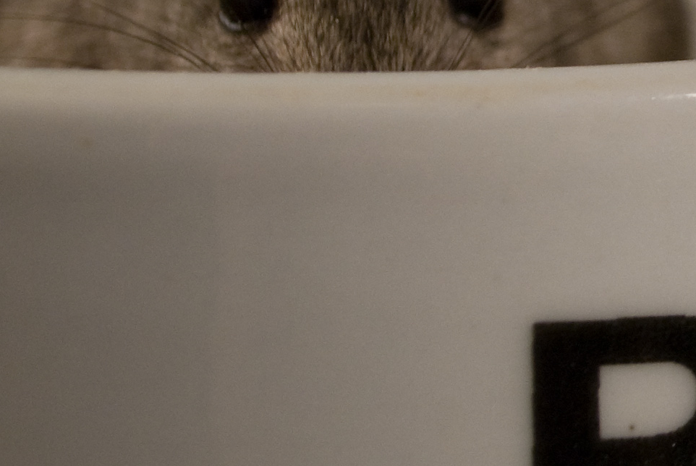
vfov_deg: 7.8
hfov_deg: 11.2
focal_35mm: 175
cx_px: 1116
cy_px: -64
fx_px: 3388
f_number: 4.8
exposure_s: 1/40
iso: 400
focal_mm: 29
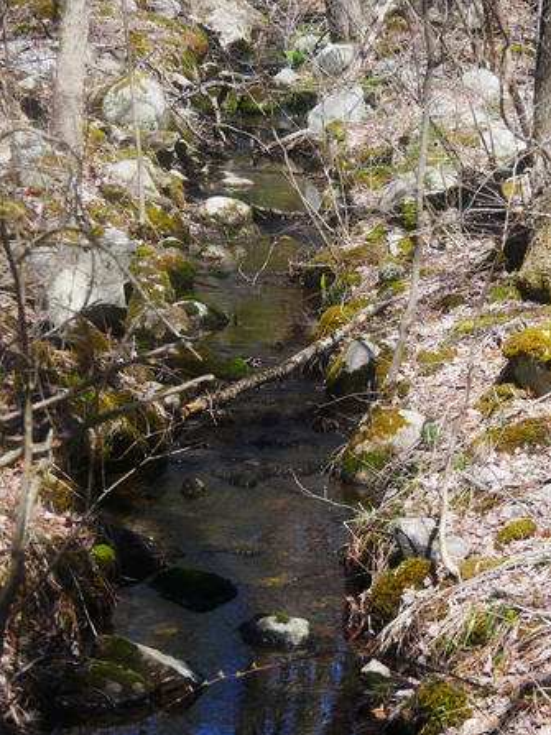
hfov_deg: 10.5
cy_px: 368
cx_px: 276
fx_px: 2994
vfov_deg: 14.0
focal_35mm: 141
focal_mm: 70
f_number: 5.5
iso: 200
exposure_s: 1/320
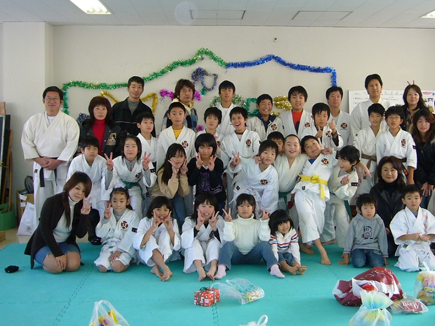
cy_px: 141
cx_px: 255
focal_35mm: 48
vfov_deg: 30.2
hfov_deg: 39.5
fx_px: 603
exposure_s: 1/50
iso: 80
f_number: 2.8
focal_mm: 4.7
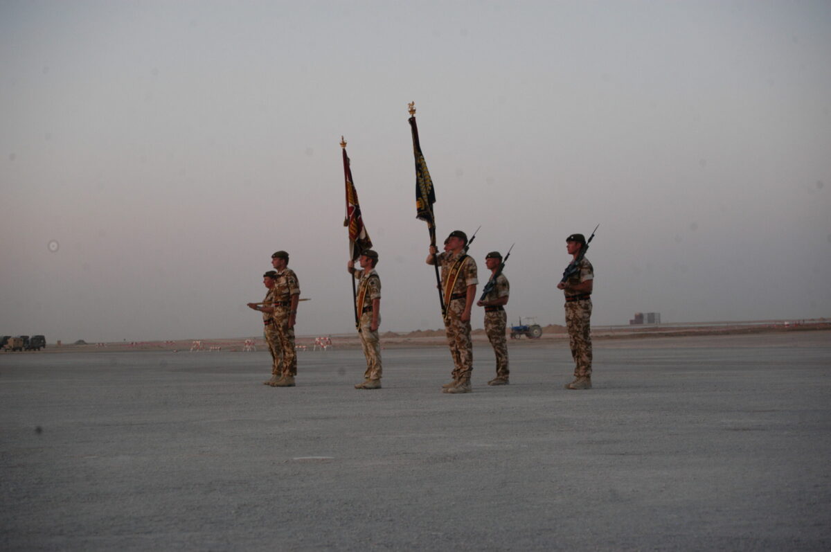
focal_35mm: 75
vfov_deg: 18.1
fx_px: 1729
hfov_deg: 27.0
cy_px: 276
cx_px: 416
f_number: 5.6
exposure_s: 1/125
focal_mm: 50
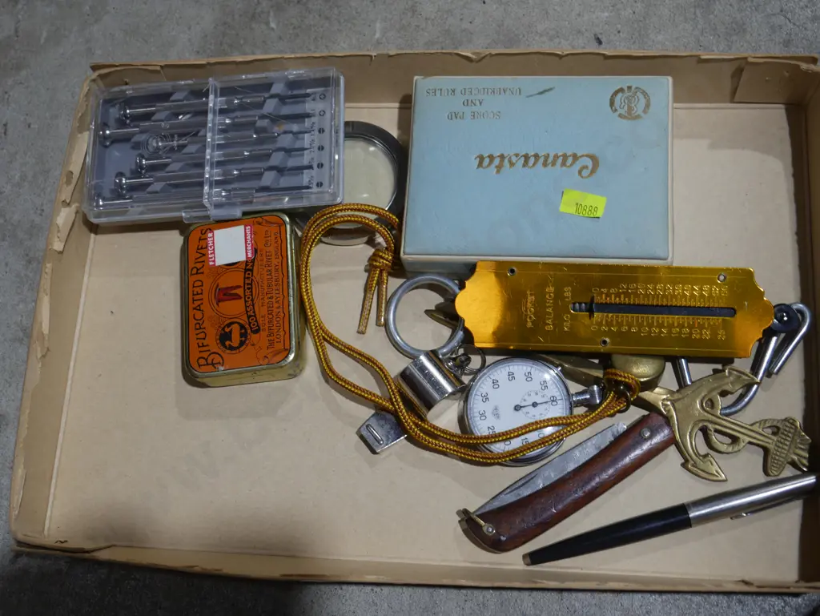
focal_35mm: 46
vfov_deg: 31.5
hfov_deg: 41.2
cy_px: 308
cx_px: 410
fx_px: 1090
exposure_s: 1/60
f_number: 5.1
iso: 250
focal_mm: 23
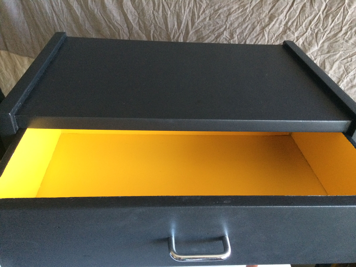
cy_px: 134
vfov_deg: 48.2
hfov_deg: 61.7
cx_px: 178
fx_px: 298
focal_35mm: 29
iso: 320
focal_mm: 4.15
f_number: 2.2
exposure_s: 1/25
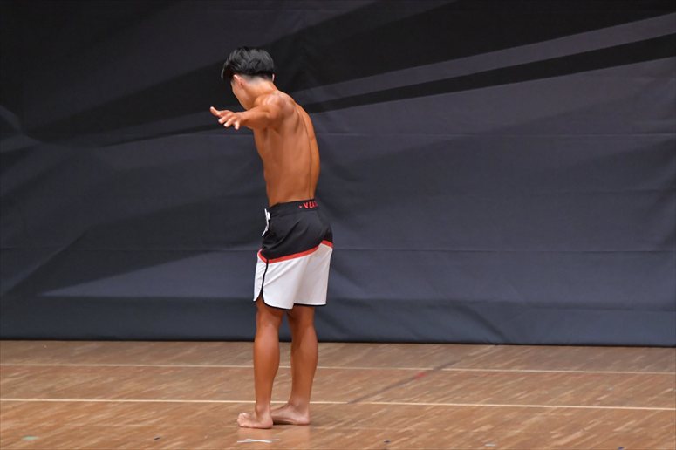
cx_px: 338
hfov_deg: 6.9
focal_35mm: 300
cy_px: 225
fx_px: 5631
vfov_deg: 4.6
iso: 6400
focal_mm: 200
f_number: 5.6
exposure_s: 1/400
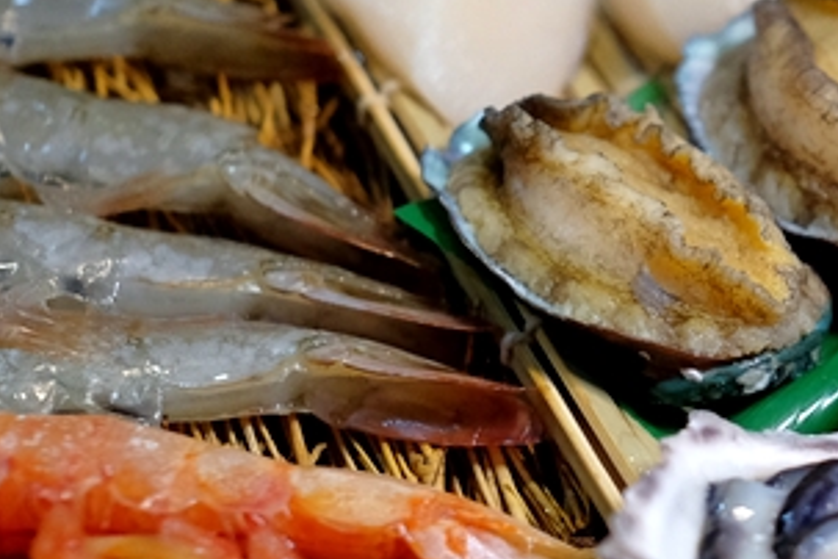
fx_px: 2421
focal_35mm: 104
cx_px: 888
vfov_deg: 13.1
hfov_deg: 19.0
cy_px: 382
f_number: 2.5
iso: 1600
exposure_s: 1/340
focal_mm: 23
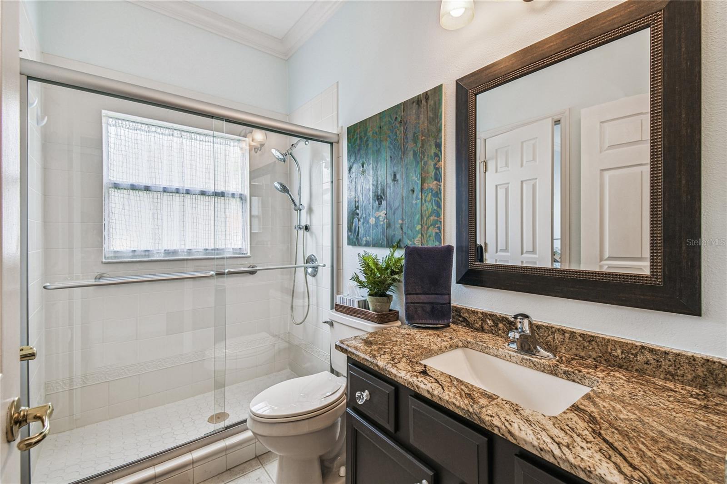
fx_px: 303
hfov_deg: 100.4
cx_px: 364
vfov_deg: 77.3
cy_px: 242
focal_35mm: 15
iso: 100
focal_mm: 10
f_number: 7.1
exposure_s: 1/30
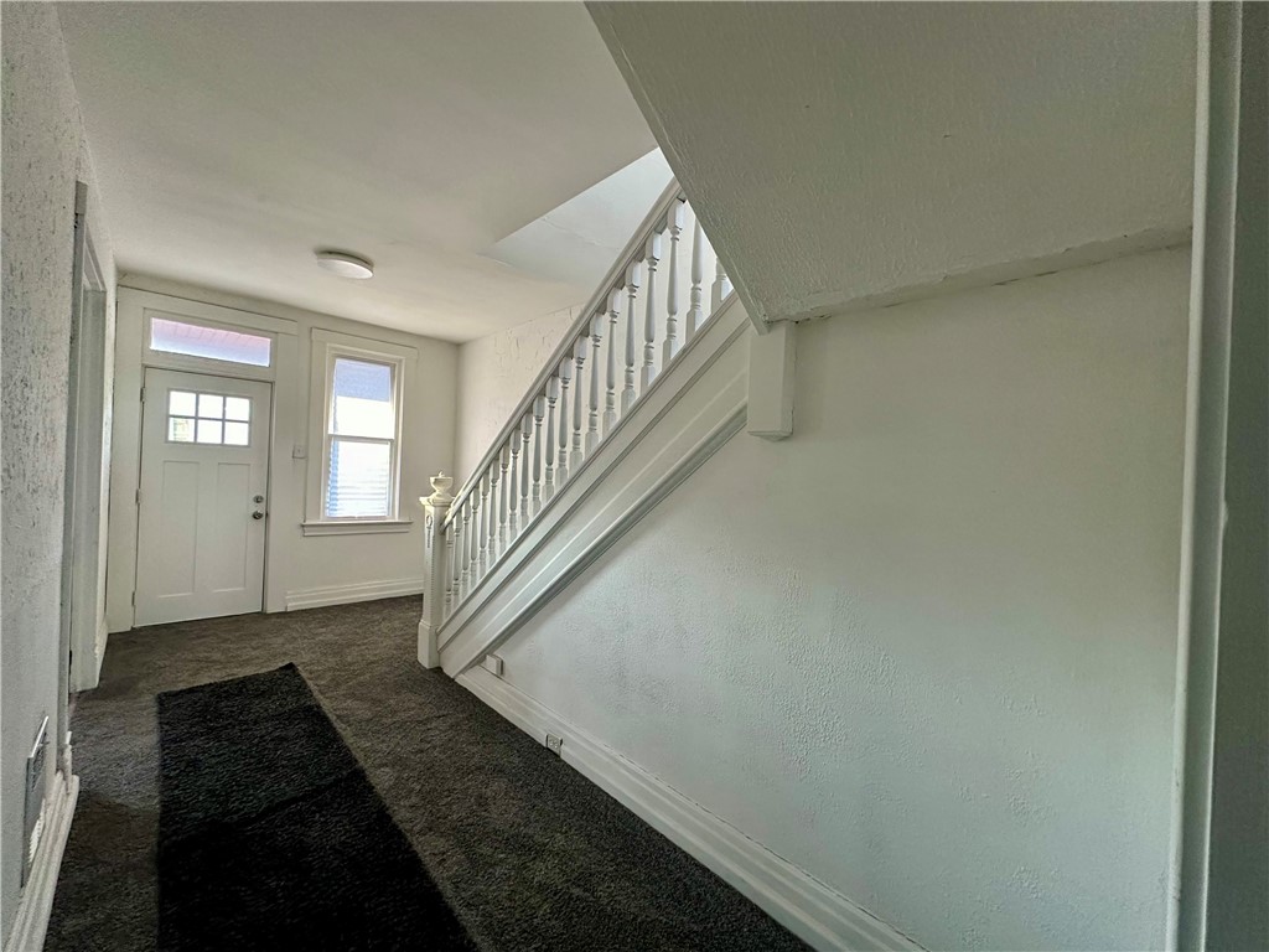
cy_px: 476
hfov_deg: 102.1
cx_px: 634
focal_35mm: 14
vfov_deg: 85.7
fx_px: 513
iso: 500
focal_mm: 2.22
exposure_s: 1/60
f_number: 2.2
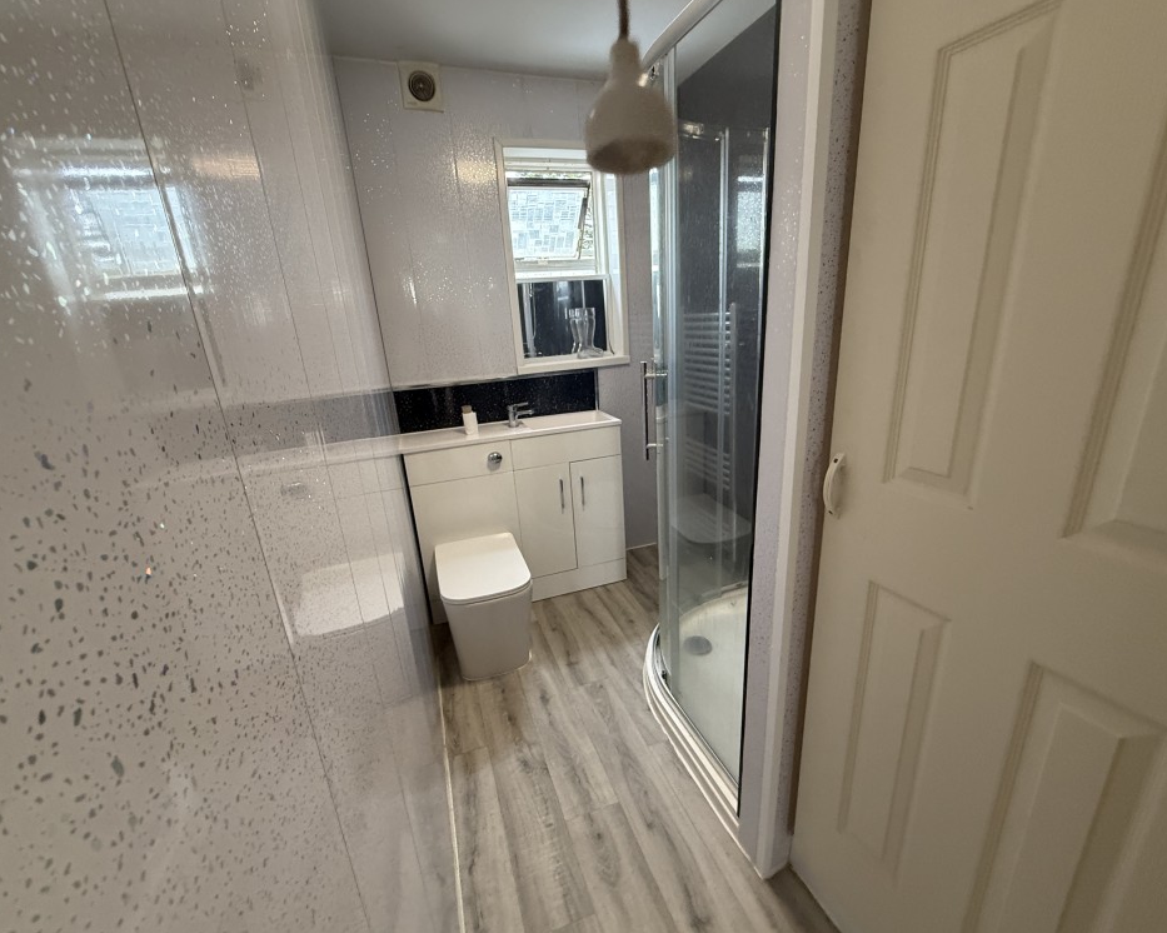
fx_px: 518
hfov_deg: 96.8
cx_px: 593
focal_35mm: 15
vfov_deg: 84.0
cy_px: 474
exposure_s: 1/100
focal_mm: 2.22
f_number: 2.2
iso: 500
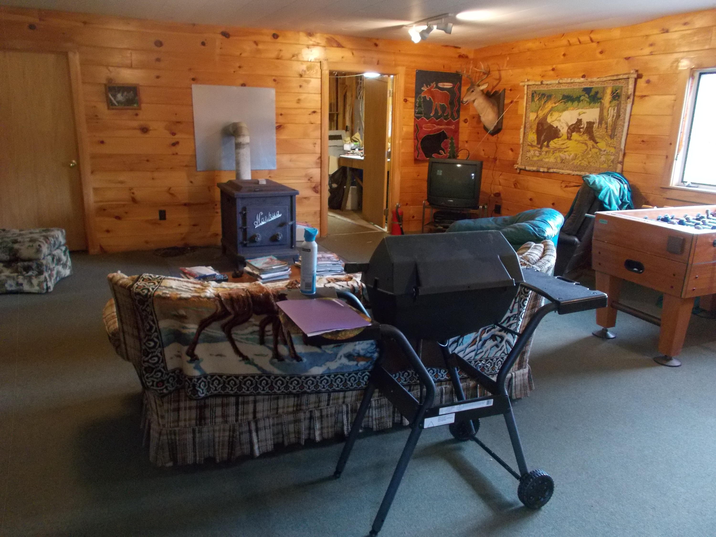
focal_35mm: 26
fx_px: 538
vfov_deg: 53.1
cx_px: 358
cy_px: 268
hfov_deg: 67.3
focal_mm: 4.6
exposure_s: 1/10
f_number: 3.2
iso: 400
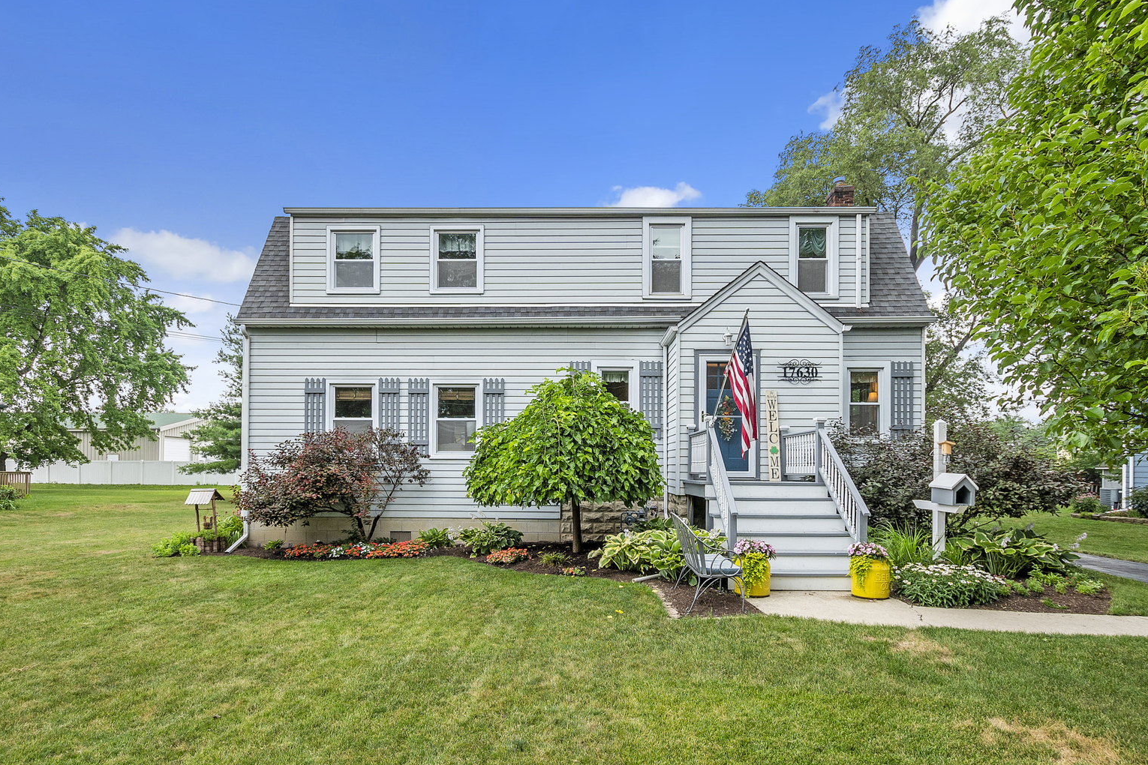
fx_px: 574
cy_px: 391
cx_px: 586
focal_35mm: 18
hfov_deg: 90.0
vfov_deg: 67.4
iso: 250
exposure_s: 1/100
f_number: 7.1
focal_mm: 11.5
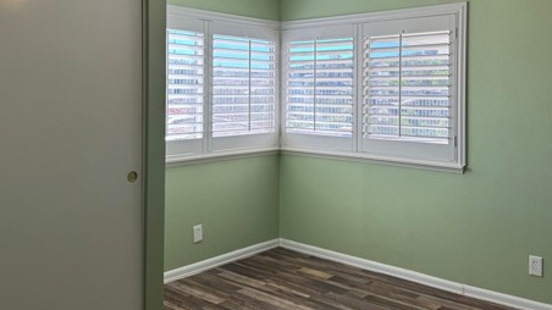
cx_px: 298
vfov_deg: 31.6
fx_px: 541
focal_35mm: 37
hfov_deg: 54.0
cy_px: 92
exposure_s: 1/477
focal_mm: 6.76
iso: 80
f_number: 1.78
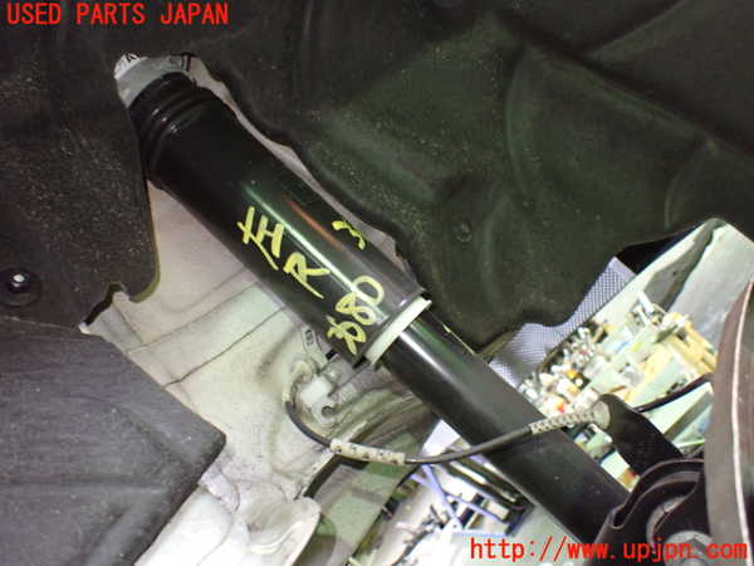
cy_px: 283
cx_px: 377
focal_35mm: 30
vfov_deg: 46.8
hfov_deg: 60.0
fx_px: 653
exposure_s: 1/30
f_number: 2.3
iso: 1000
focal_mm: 5.4
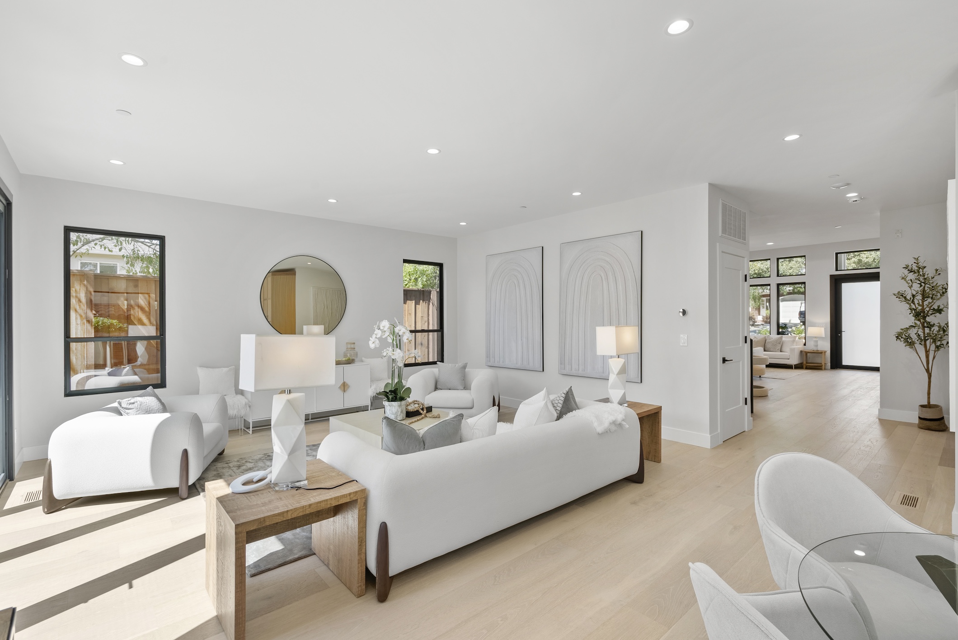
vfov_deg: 73.8
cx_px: 479
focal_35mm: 16
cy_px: 320
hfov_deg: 96.7
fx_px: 426
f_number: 8
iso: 100
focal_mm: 16
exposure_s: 1/8
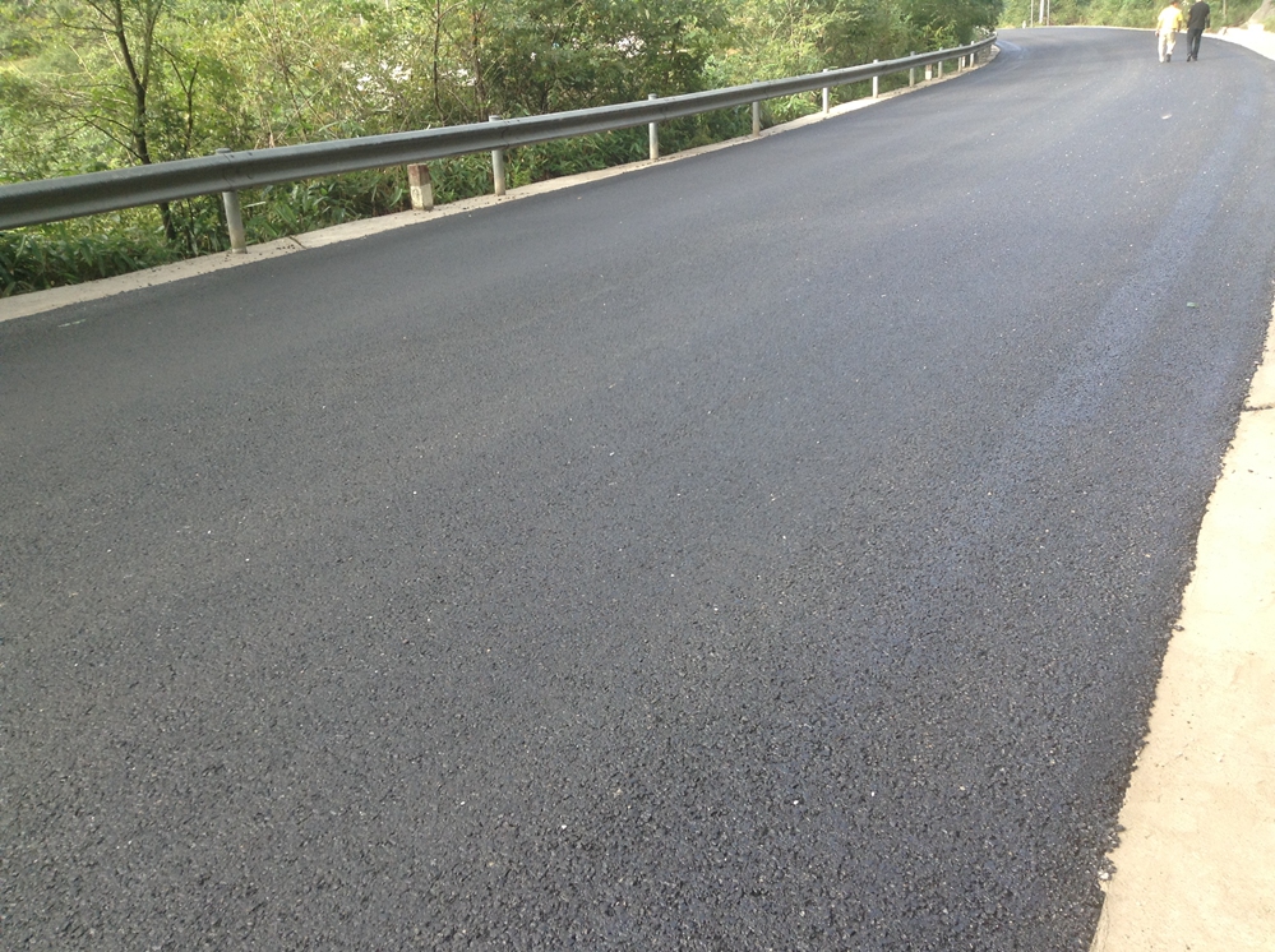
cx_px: 638
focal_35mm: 33
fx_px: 1214
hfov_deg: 55.4
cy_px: 476
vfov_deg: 42.8
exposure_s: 1/143
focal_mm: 3.3
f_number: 2.4
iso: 32
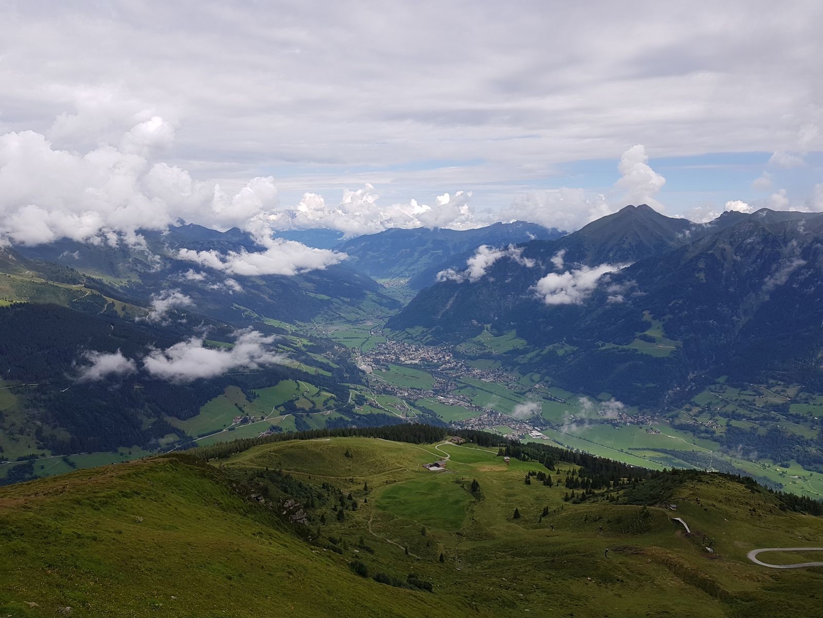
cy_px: 309
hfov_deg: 67.3
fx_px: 618
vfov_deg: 53.1
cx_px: 412
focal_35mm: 26
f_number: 1.7
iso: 50
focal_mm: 4.2
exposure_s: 1/2672
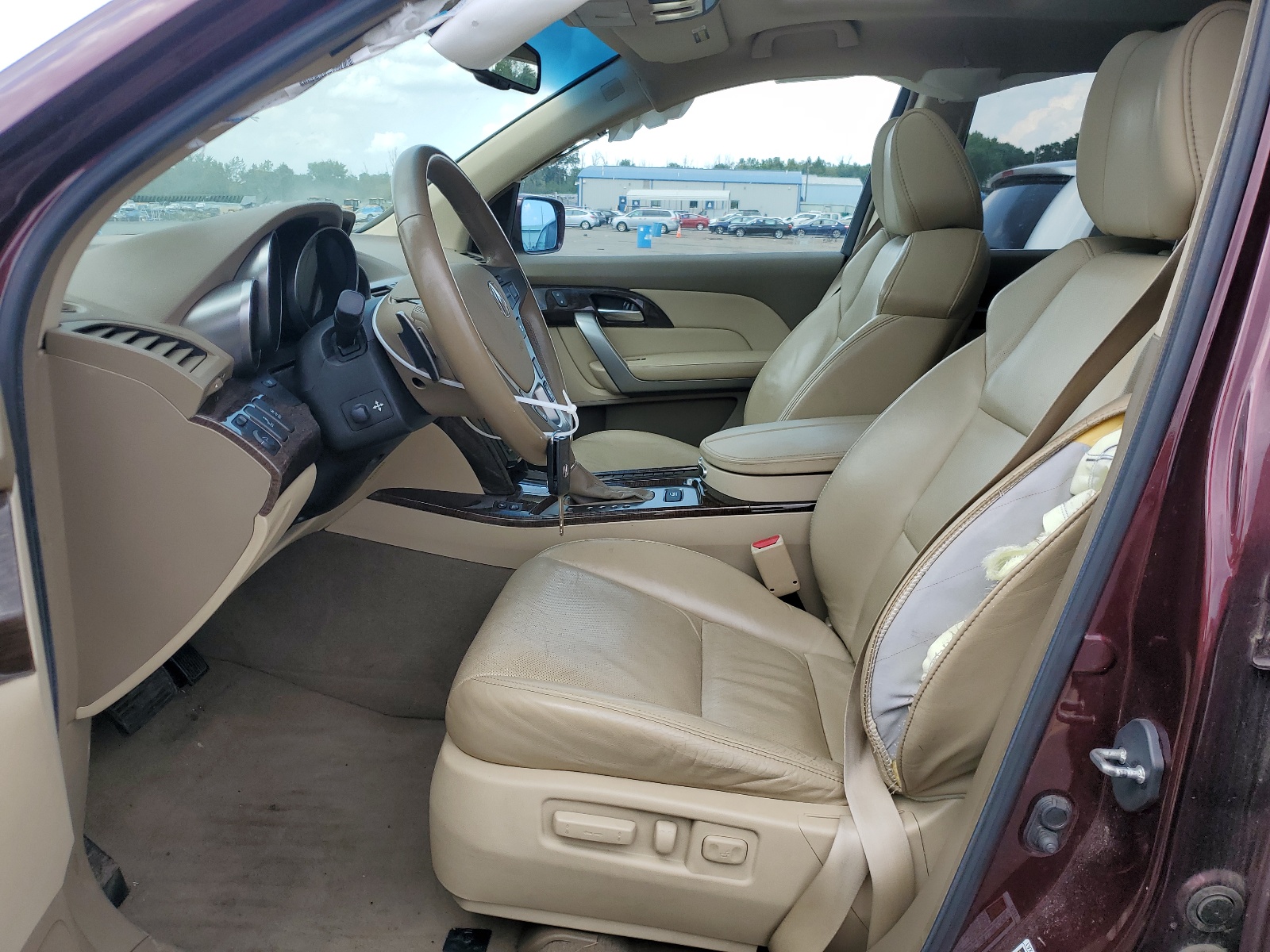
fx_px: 954
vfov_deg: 53.1
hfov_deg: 67.3
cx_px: 635
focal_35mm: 26
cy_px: 476
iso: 50
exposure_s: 1/625
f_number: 1.5
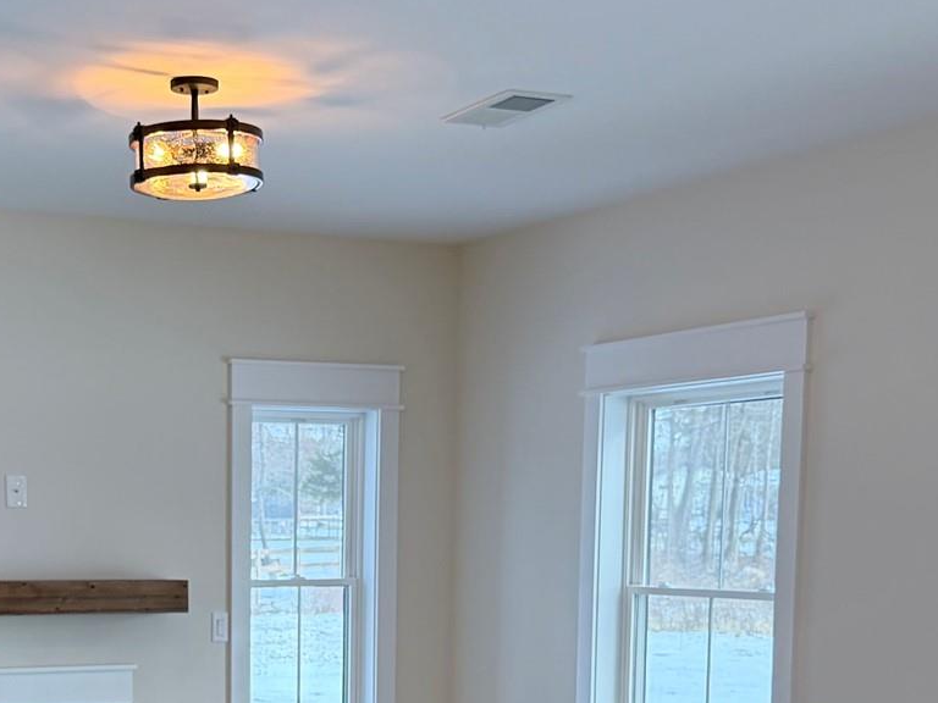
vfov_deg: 22.2
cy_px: 676
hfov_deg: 29.6
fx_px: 1734
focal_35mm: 64
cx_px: 203
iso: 160
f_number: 1.78
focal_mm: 6.76
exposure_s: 1/178
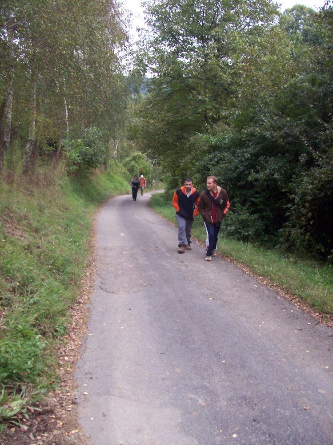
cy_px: 222
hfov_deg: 39.6
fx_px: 462
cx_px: 166
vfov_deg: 51.4
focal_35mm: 36
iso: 80
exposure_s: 1/42.1
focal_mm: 6
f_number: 2.7
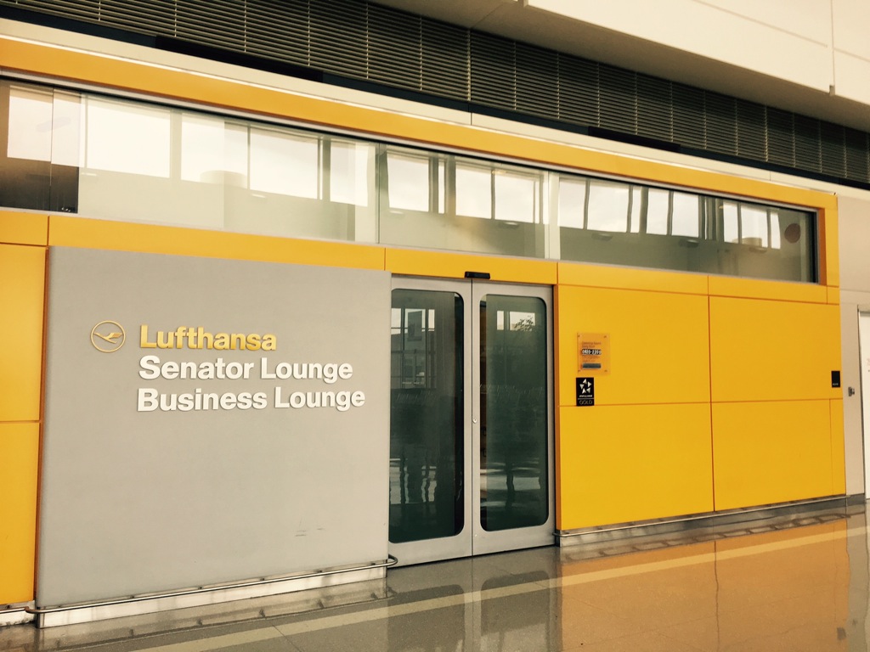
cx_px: 435
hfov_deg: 61.7
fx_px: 729
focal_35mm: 29
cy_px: 326
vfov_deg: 48.2
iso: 25
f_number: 2.2
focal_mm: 4.15
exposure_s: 1/60
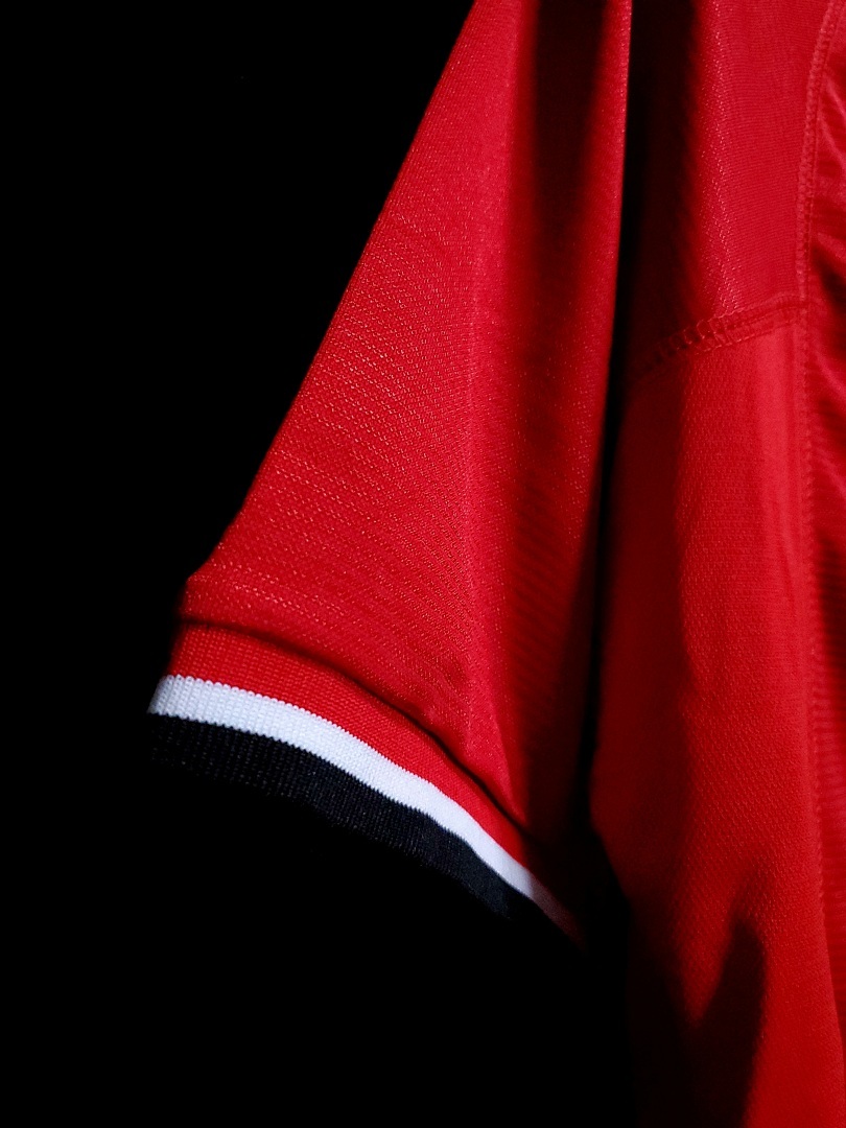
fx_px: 847
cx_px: 423
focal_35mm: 26
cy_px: 564
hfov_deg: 53.1
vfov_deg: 67.3
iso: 640
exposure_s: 1/60
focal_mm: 4.3
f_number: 1.5
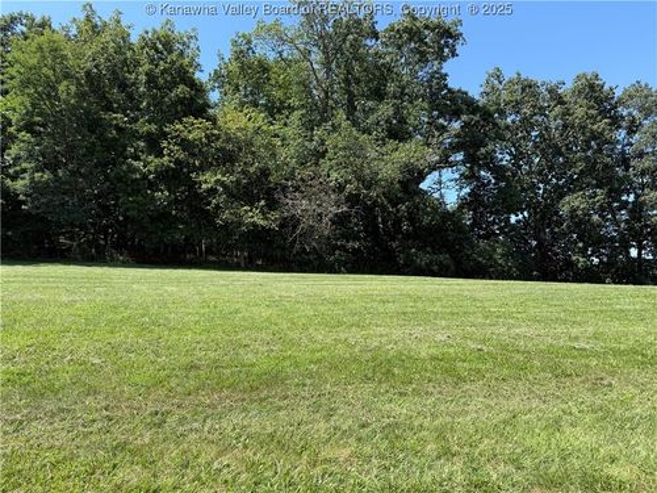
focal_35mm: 24
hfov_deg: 71.6
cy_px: 246
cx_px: 328
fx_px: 456
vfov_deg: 56.8
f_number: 1.78
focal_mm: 6.76
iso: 80
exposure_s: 1/1812
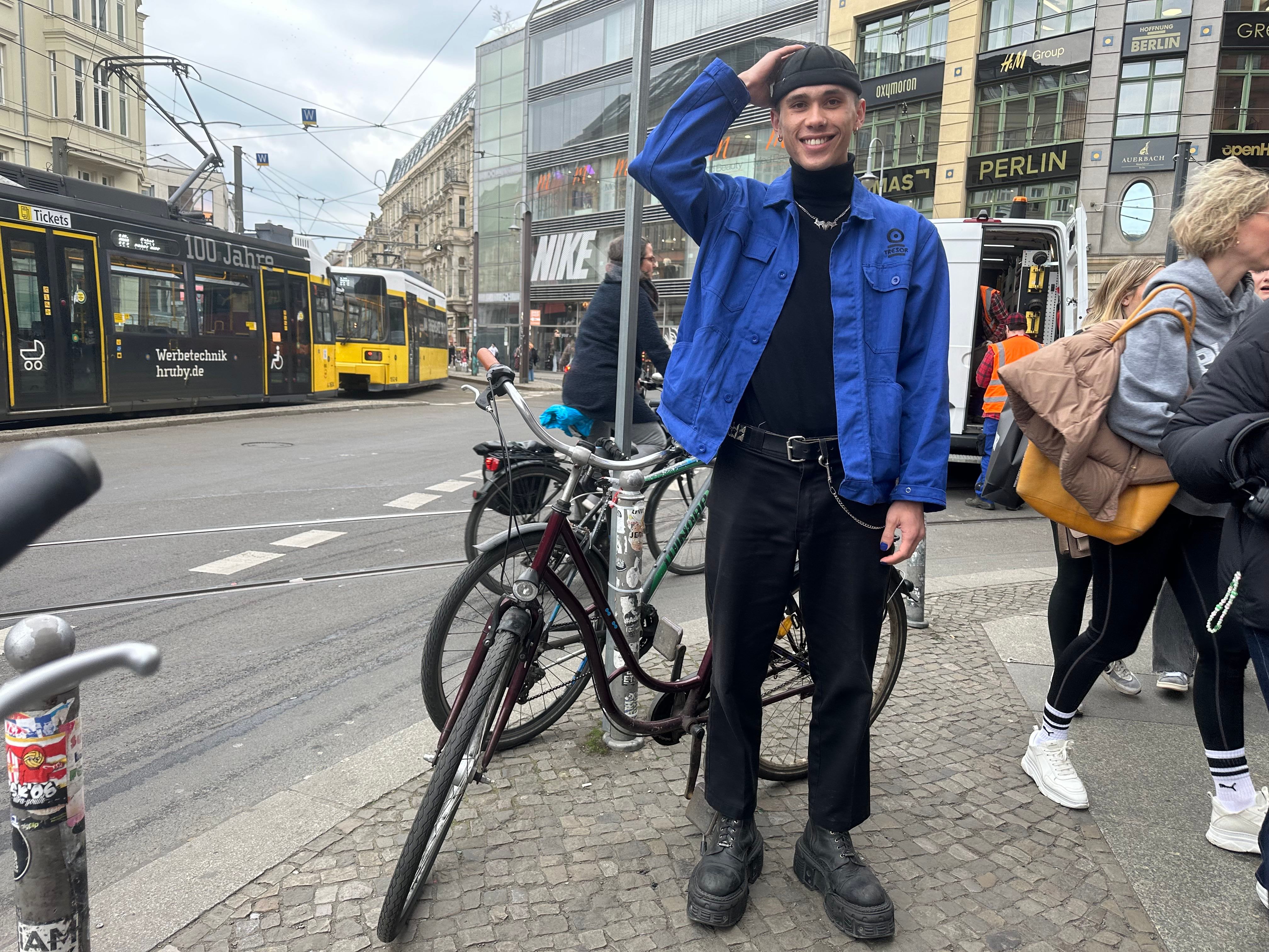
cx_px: 634
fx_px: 880
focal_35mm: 24
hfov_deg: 71.6
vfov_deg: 56.8
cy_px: 476
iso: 80
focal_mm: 6.86
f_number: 1.78
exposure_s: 1/172
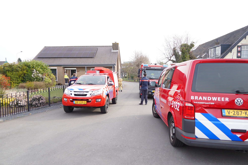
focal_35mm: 24
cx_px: 124
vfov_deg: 53.1
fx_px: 165
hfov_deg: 73.7
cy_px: 82
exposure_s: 1/800
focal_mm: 24
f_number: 3.5
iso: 500
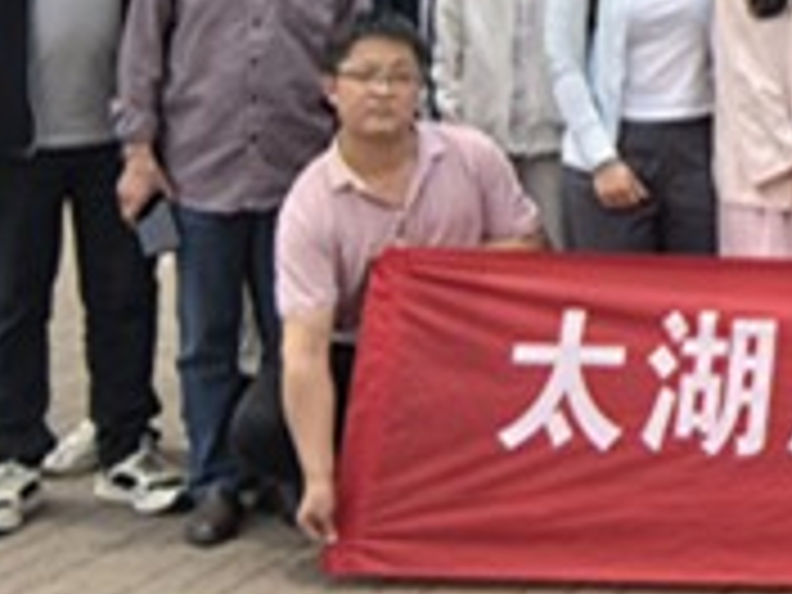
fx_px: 2082
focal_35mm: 91
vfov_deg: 15.4
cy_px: -212
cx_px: 1534
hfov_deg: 16.8
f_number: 2.2
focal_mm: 1.95
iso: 50
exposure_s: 1/1585
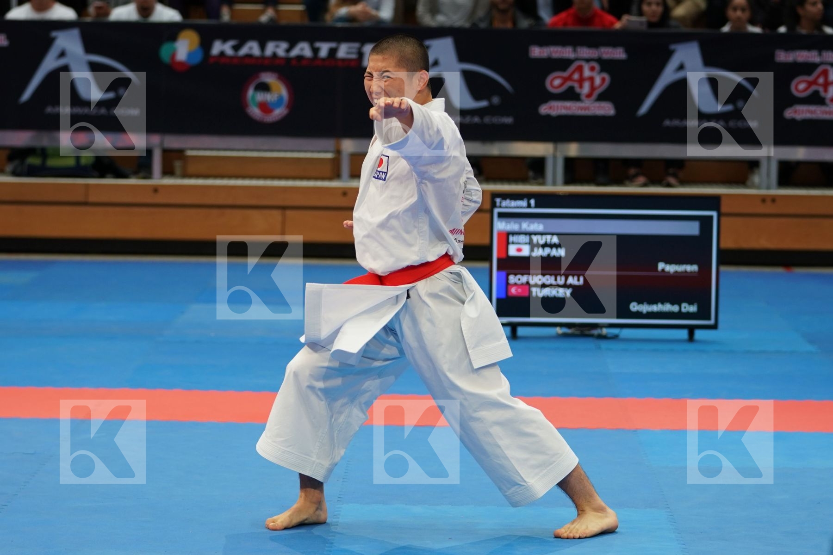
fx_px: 3193
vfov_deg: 9.9
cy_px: 278
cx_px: 416
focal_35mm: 138
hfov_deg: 14.9
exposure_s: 1/400
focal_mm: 92
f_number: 2.8
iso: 640
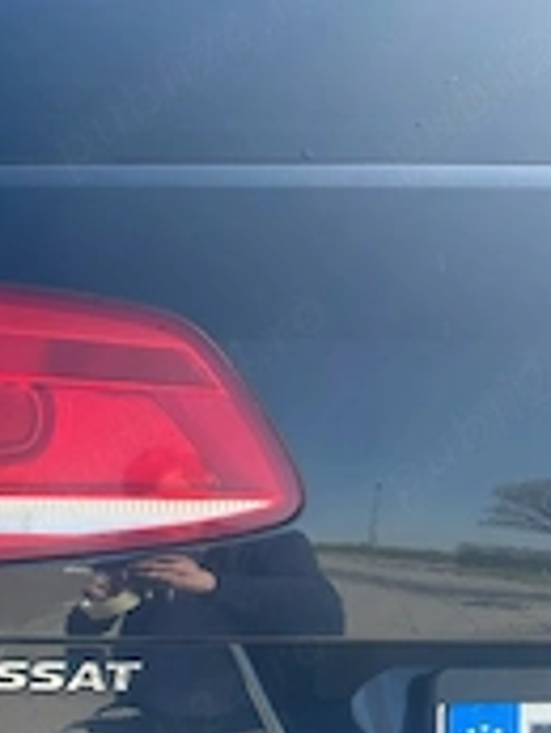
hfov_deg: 23.0
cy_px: 780
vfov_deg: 29.4
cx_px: -55
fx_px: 1272
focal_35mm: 60
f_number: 1.5
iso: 50
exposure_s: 1/696
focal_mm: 5.7
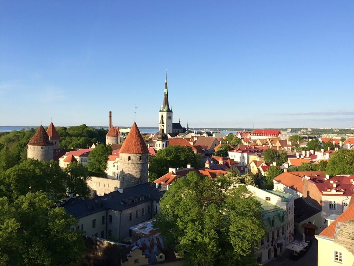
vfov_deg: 48.2
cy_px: 133
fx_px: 297
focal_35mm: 29
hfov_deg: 61.7
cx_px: 177
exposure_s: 1/1490
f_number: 2.2
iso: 32
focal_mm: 4.15
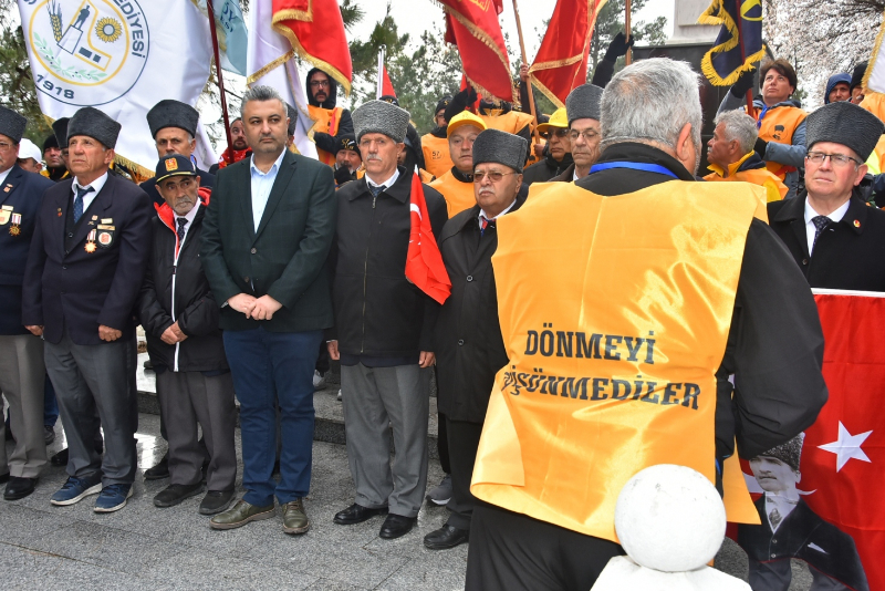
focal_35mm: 33
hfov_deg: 57.2
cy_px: 296
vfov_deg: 40.0
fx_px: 811
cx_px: 442
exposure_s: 1/100
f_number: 8
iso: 500
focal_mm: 22
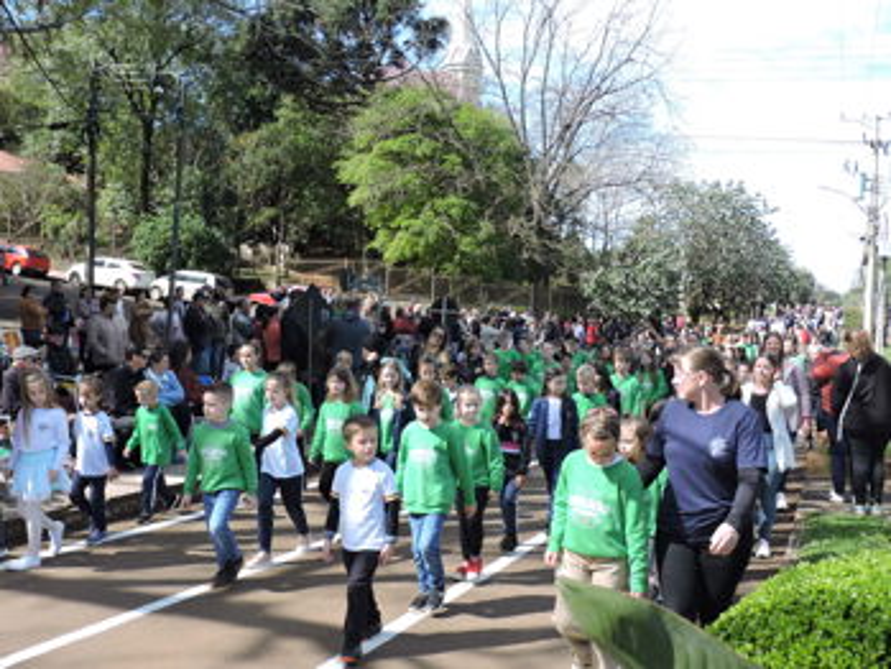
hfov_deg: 52.6
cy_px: 334
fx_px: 901
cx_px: 446
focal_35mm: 35
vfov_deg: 40.7
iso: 100
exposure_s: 1/400
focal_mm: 6.2
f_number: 3.3
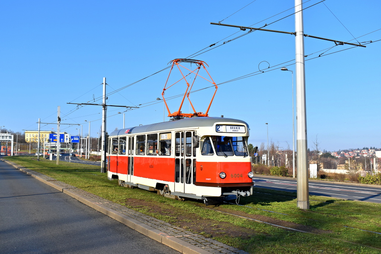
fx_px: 413
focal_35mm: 39
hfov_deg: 49.5
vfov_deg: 34.2
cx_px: 190
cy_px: 127
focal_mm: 26
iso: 320
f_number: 7.1
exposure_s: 1/800
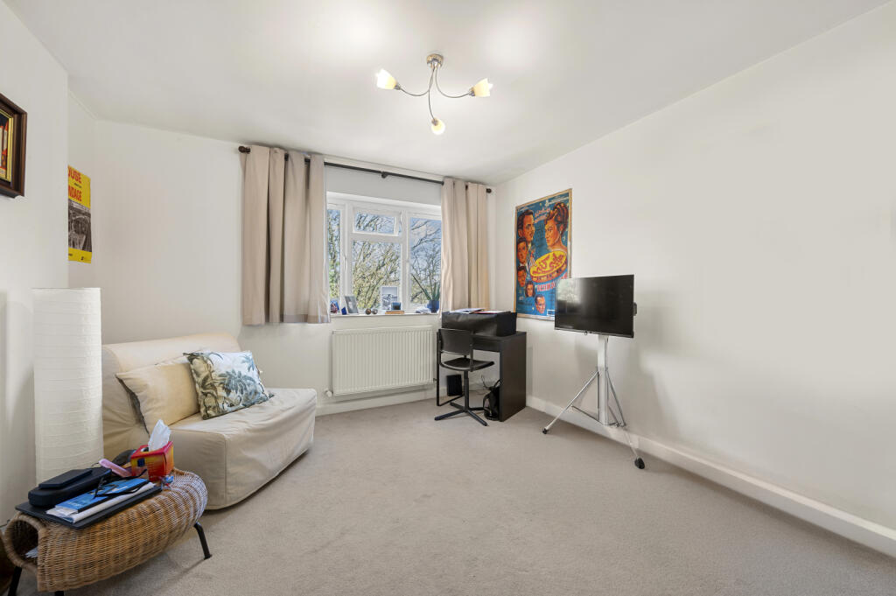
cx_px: 448
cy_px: 298
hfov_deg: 104.3
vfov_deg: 81.1
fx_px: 348
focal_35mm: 14
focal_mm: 14
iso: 200
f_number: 16
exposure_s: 1
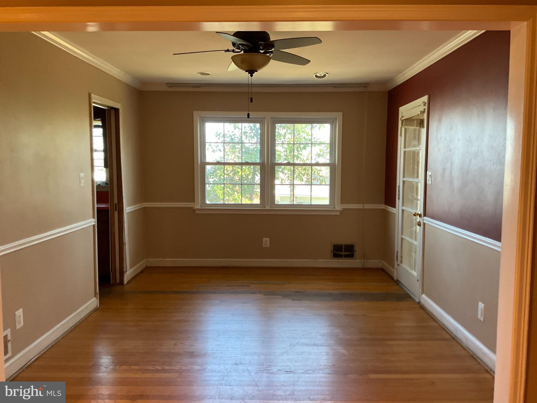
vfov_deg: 48.2
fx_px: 450
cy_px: 202
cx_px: 268
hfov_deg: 61.7
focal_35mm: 29
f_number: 1.8
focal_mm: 3
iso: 125
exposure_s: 1/60
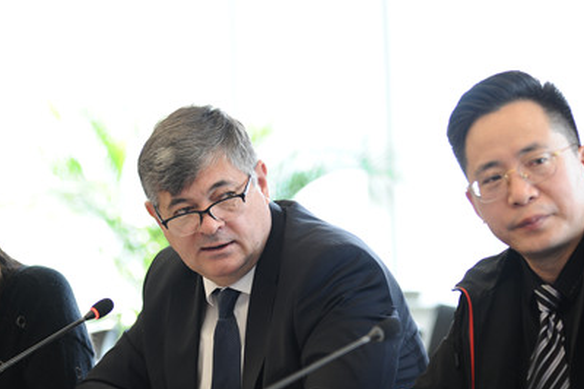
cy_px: 251
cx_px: 269
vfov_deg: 8.2
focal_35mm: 168
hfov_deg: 12.2
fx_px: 2723
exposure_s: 1/100
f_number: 4
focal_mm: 112
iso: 800
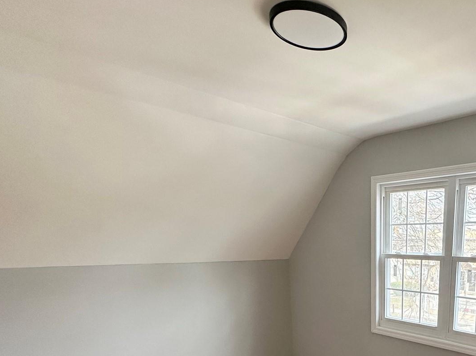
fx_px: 371
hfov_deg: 58.8
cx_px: 399
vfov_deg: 45.7
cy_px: 330
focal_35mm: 27
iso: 100
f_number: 2.2
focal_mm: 2.22
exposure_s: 1/99
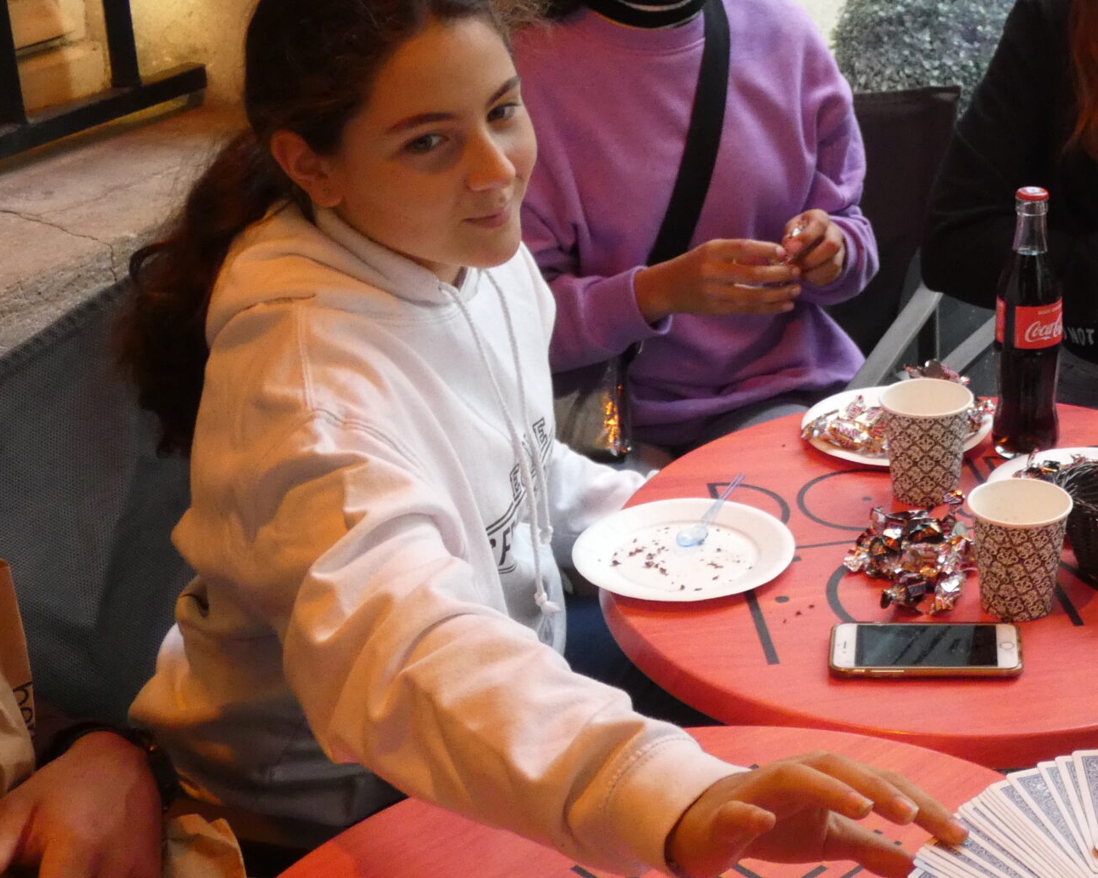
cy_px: 347
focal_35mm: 62
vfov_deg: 24.5
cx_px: 1059
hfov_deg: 28.8
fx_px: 2015
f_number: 3.4
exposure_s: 1/80
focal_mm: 5.8
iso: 500
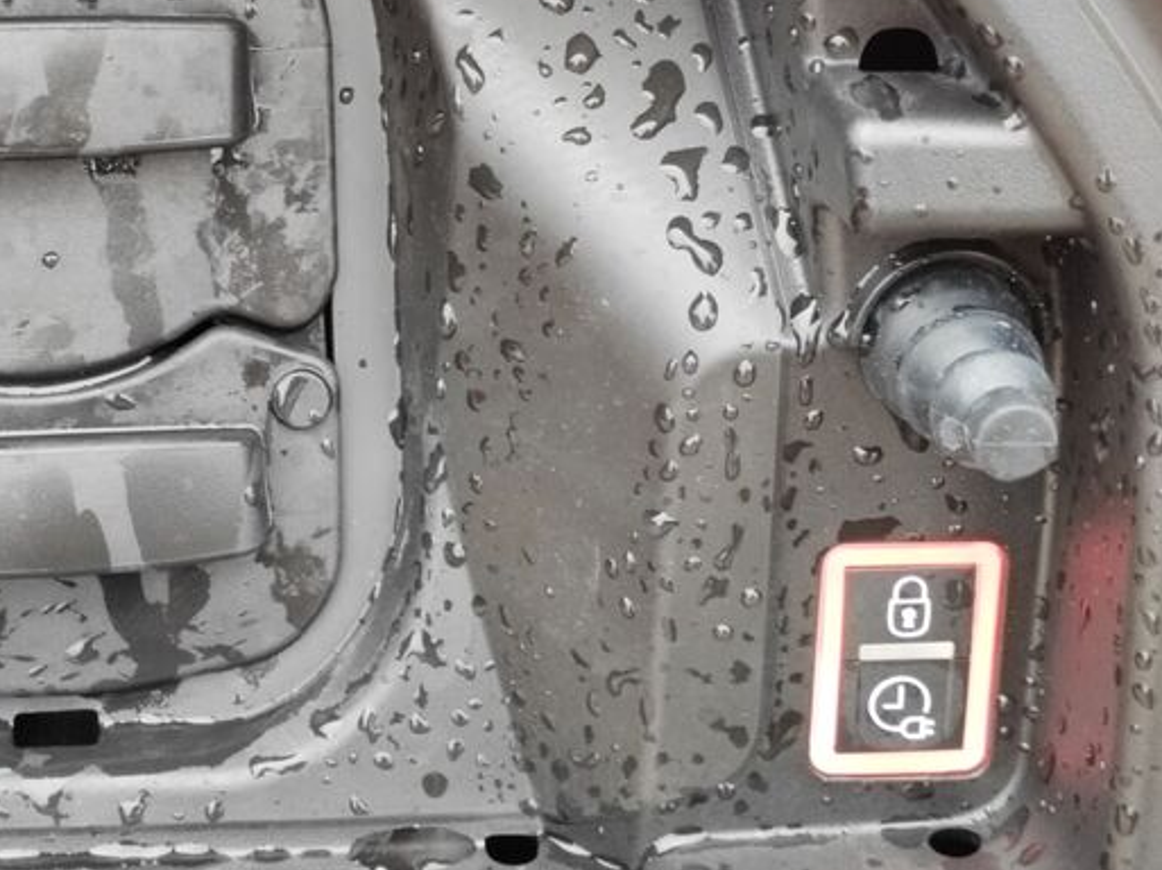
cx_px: 217
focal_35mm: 90
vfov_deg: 16.3
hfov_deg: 21.5
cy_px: 255
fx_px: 3019
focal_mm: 5.52
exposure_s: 1/100
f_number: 1.9
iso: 320
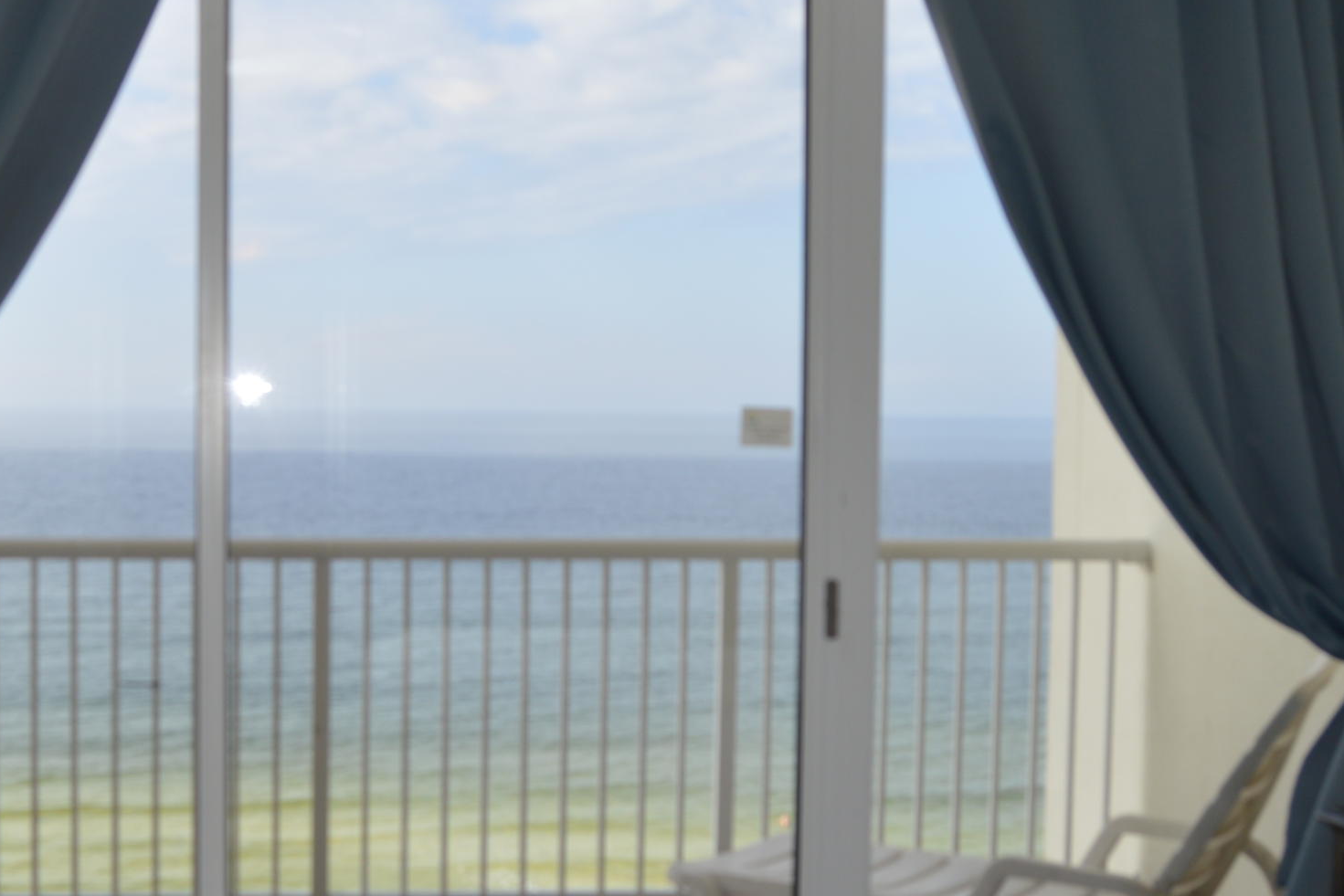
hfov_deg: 35.6
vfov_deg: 24.6
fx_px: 2053
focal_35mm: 55
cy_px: 543
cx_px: 381
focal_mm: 18
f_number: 5.6
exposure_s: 1/200
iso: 100
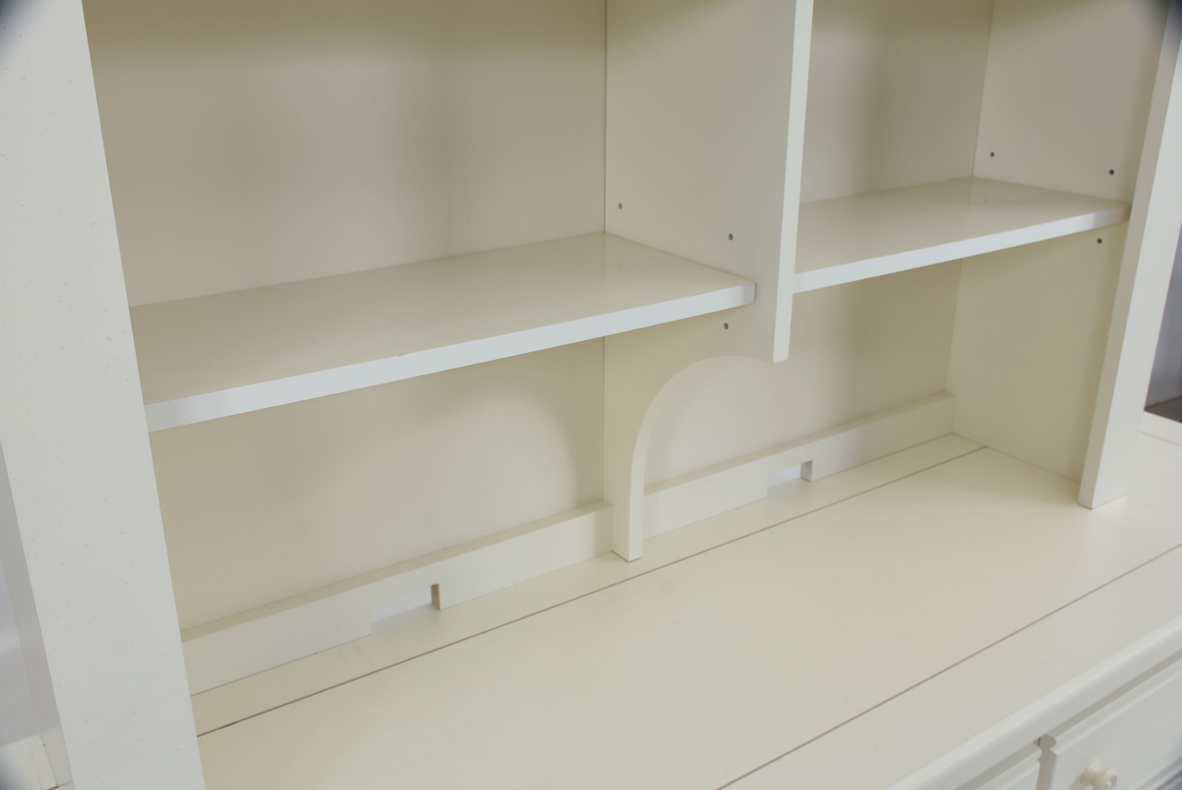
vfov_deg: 38.4
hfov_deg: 55.1
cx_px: 591
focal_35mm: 34
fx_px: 1134
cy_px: 395
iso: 160
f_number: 10
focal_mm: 23
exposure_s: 1/100
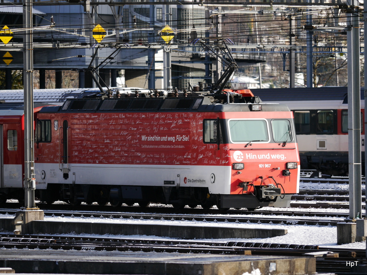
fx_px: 4347
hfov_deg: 4.8
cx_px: 184
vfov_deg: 3.6
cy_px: 138
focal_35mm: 410
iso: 160
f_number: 5
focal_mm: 205
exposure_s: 1/500
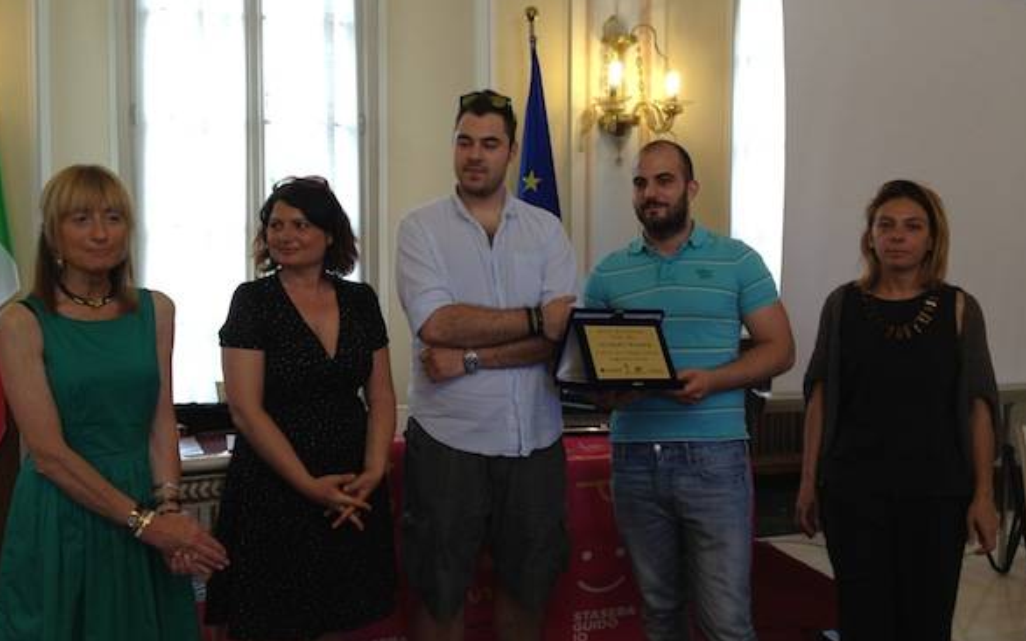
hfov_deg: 51.6
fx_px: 1062
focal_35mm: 38
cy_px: 266
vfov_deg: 33.5
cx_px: 513
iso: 50
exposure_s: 1/60
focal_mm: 4.28
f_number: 2.4
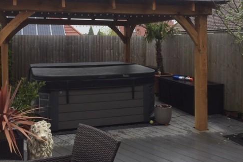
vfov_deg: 33.0
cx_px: 104
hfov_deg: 48.3
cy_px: 48
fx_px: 270
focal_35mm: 40
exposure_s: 1/1041
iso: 32
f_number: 2.2
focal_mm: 4.15
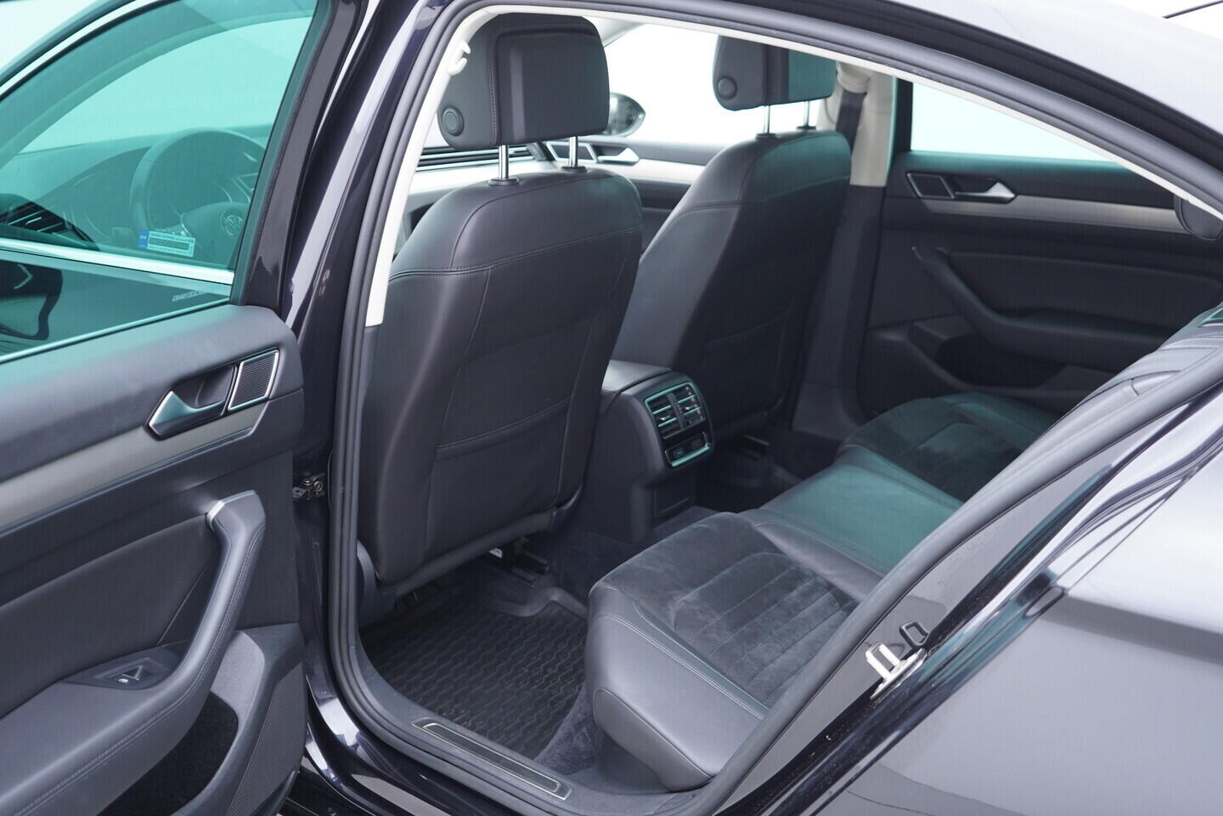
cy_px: 408
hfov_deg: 53.1
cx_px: 612
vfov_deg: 36.9
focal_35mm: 36
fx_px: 1223
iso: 400
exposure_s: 1/40
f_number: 2.8
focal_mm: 24
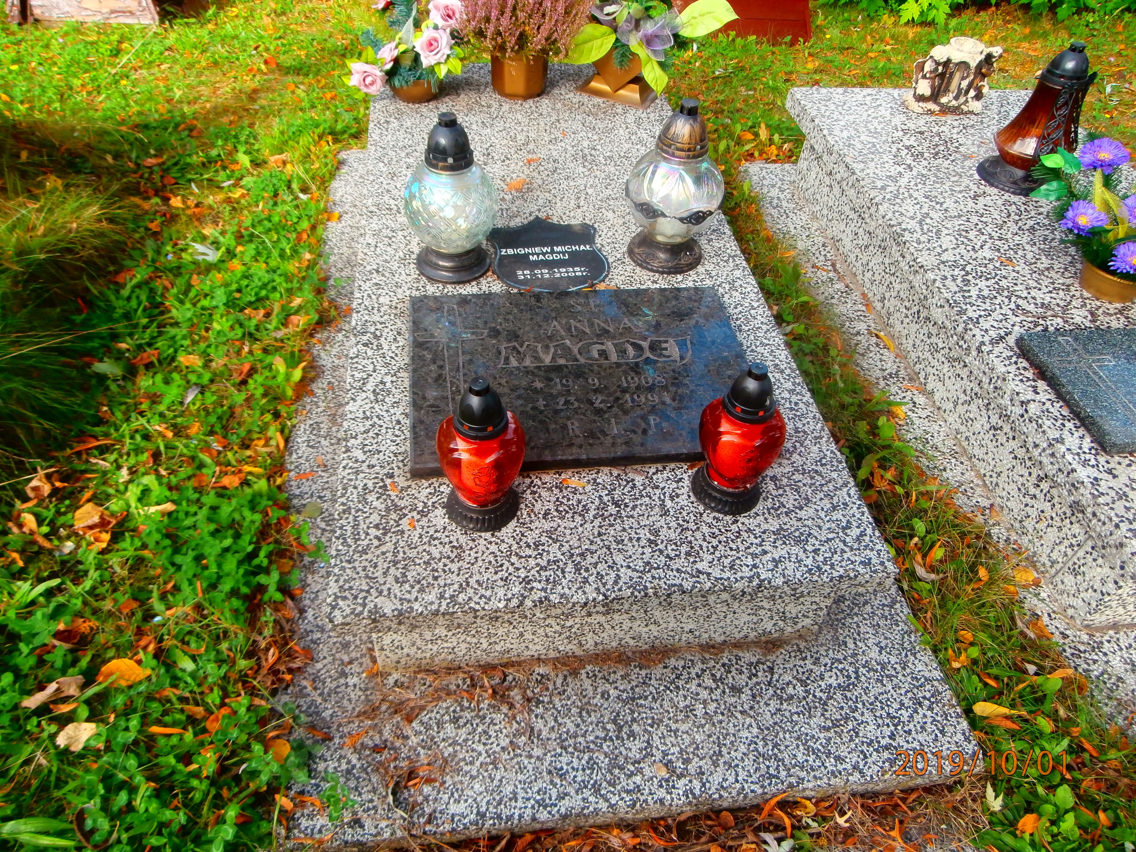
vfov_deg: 56.8
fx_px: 788
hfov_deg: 71.6
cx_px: 568
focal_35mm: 24
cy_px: 426
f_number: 3
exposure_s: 1/250
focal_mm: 4.2
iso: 100
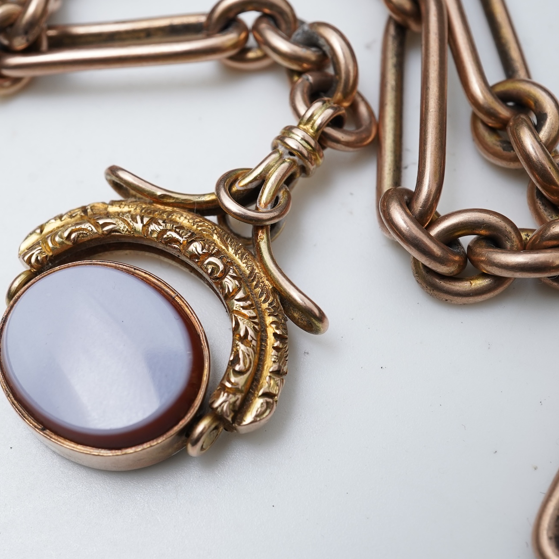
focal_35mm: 58
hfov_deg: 29.3
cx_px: 180
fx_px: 1060
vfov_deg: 29.6
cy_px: 278
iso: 400
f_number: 18
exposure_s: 1/125
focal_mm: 30
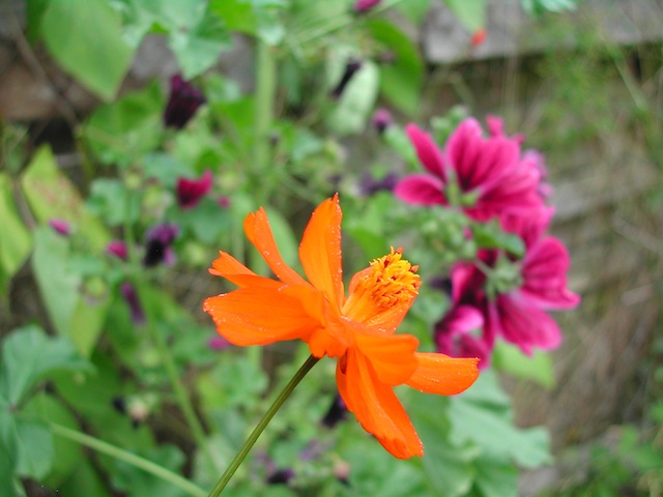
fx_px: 804
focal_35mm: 42
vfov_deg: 34.3
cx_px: 332
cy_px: 248
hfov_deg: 44.8
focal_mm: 9
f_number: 2.9
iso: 100
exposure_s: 1/151
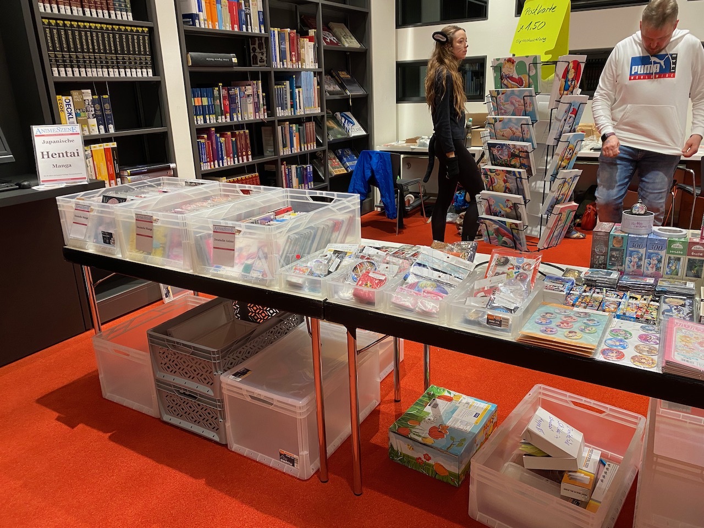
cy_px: 264
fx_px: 529
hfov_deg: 67.3
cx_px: 352
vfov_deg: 53.1
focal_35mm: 26
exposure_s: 1/50
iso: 100
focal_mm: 4.25
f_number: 1.8
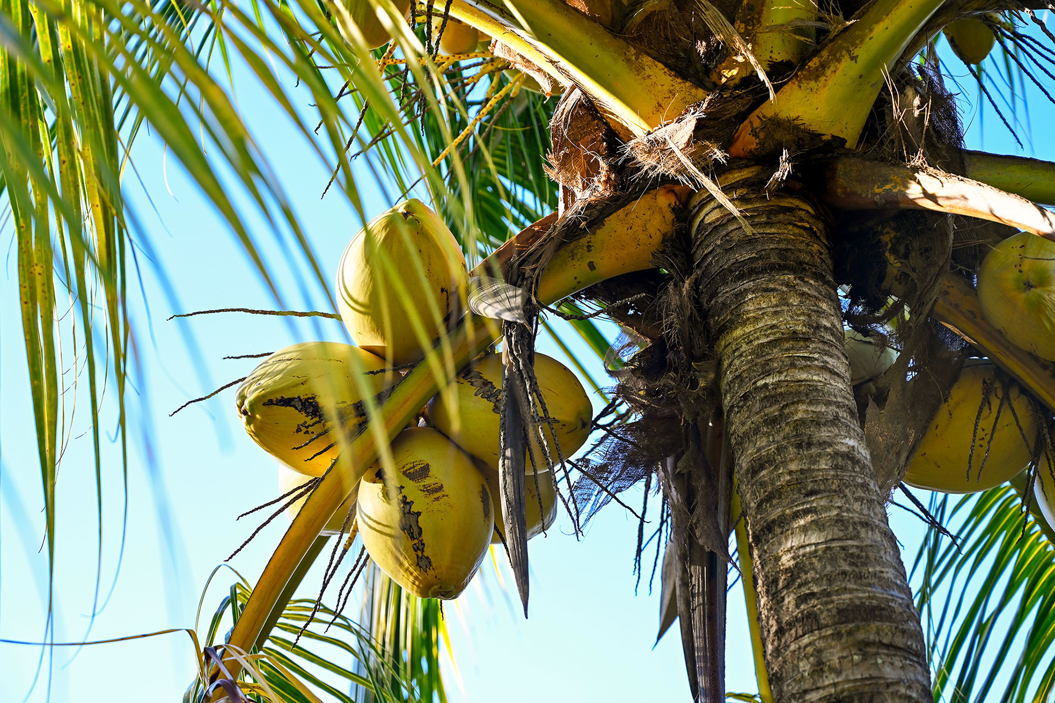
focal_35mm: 60
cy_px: 352
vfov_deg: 22.6
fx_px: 1758
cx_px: 528
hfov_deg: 33.4
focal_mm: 60
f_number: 5
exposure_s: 1/250
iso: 200
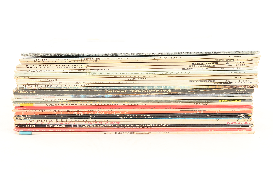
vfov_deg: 22.5
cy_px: 90
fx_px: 454
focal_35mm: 60
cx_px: 136
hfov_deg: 33.5
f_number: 10
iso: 320
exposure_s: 1/60
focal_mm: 40
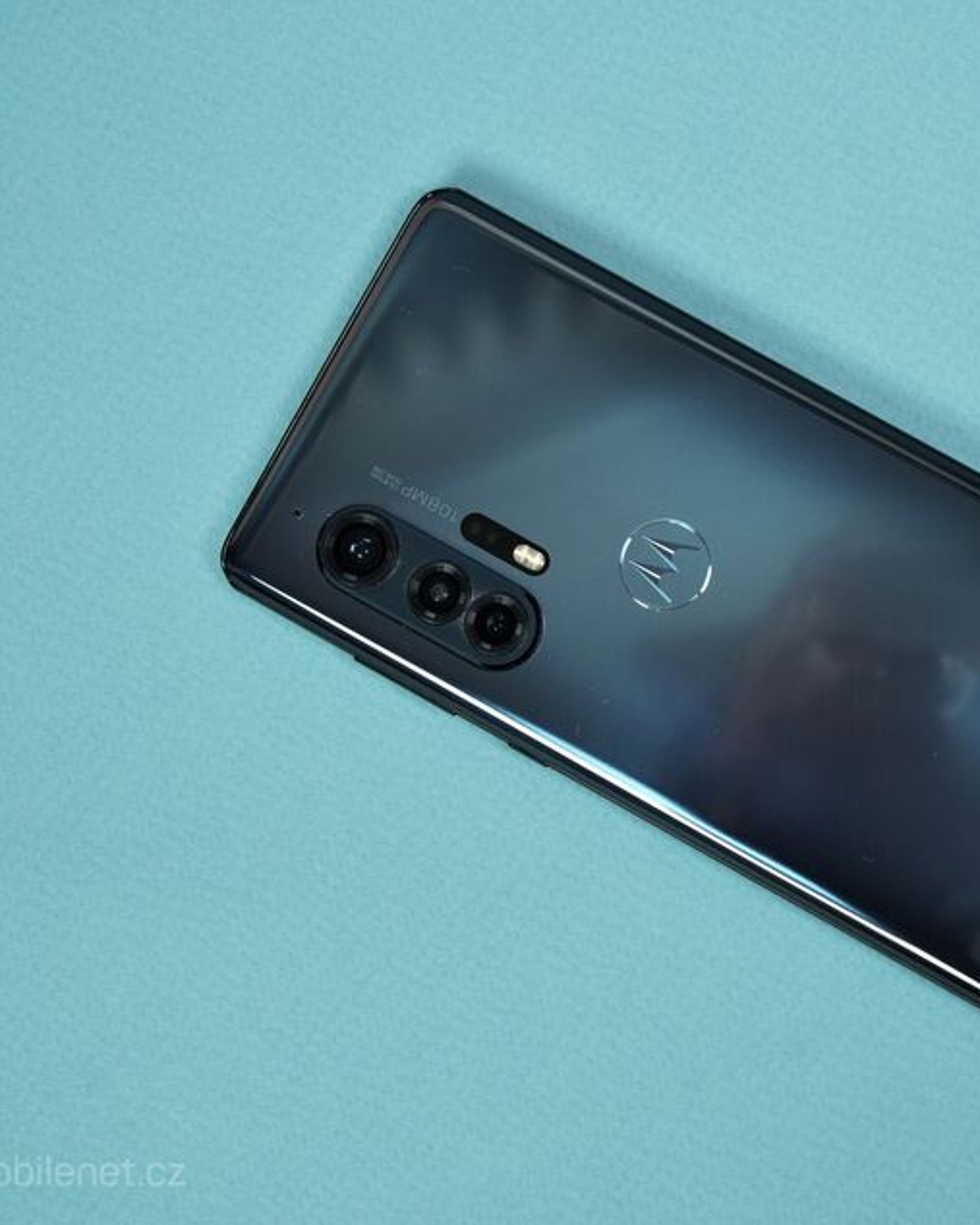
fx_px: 2937
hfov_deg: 18.8
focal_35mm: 81
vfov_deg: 23.6
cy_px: 612
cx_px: 769
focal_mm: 57
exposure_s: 1/160
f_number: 7.1
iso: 2500
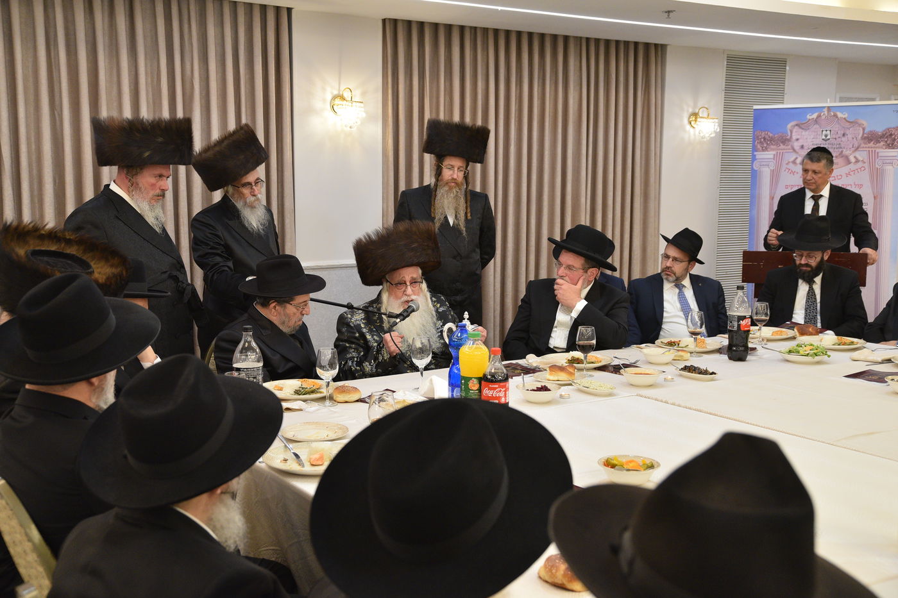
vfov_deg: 31.9
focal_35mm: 42
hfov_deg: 46.4
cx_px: 449
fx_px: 1047
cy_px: 299
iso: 2000
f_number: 5
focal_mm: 42
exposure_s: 1/80
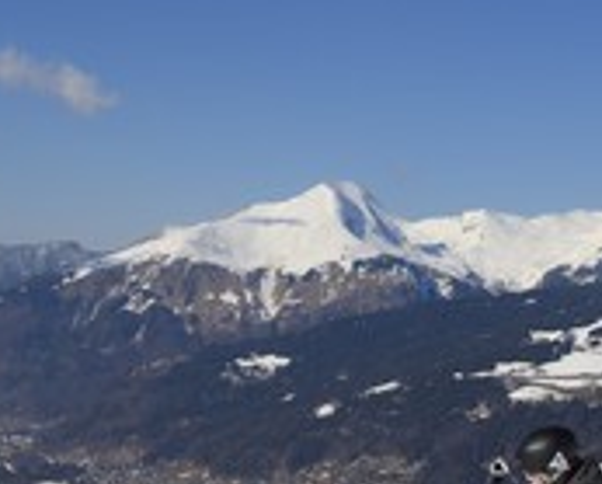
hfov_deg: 28.7
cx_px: 303
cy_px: 474
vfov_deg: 22.4
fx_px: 1178
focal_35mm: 66
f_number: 10
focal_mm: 29
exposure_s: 1/800
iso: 200
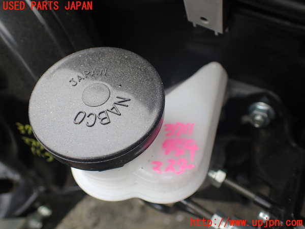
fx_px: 264
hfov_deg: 60.0
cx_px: 152
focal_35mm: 30
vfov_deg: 46.8
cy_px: 114
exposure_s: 1/125
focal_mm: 5.4
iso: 160
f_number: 2.3
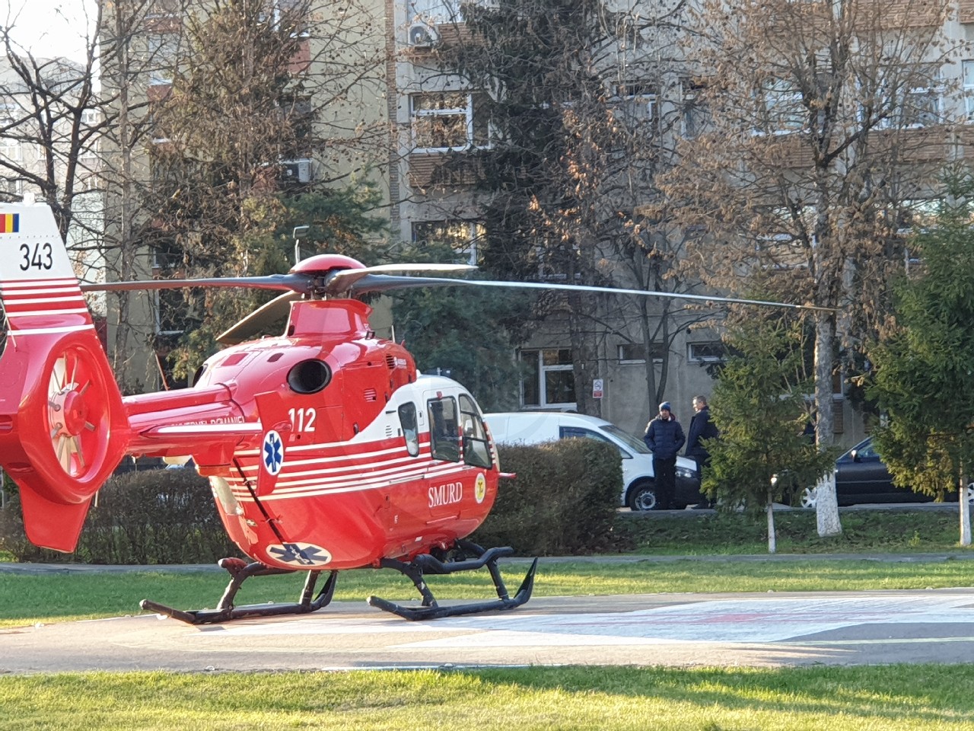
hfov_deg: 36.8
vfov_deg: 28.0
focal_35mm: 52
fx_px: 1463
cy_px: 366
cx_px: 487
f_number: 2.4
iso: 40
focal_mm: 6
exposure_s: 1/100
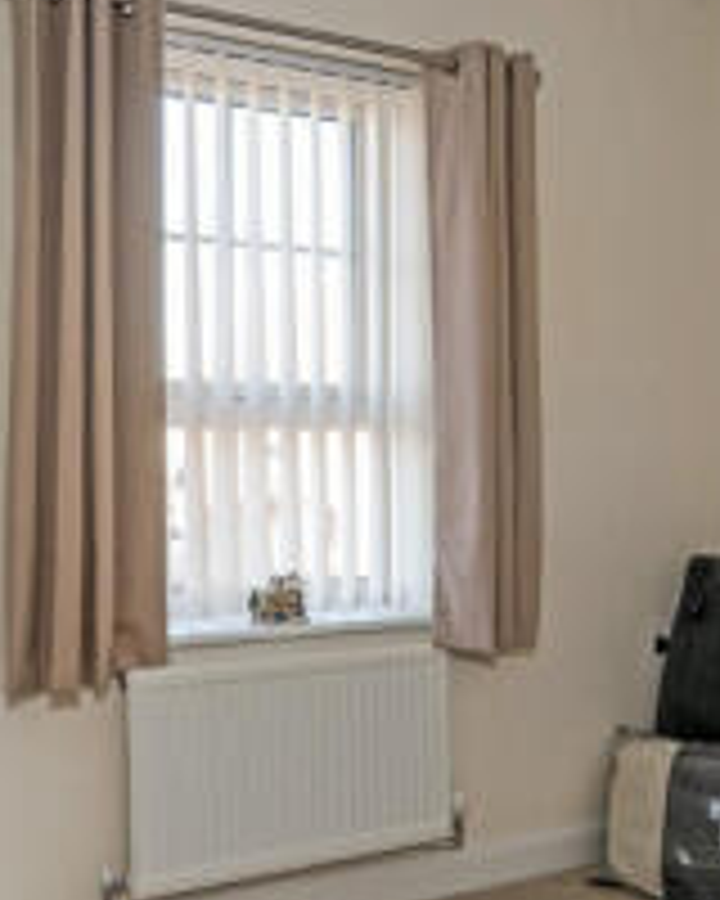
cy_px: 443
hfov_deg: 34.6
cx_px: 236
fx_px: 1145
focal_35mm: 43
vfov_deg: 42.9
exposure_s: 1/2.5
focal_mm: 14
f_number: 8
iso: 250
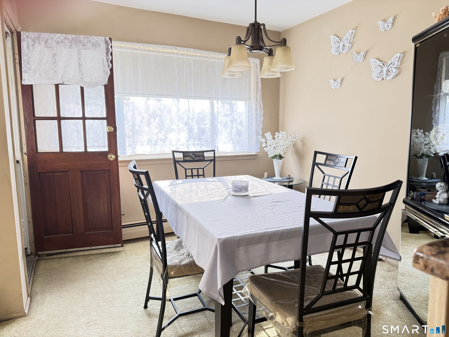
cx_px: 224
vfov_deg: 56.8
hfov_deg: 71.6
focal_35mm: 24
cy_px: 168
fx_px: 311
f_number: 1.78
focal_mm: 6.76
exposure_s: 1/75
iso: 200
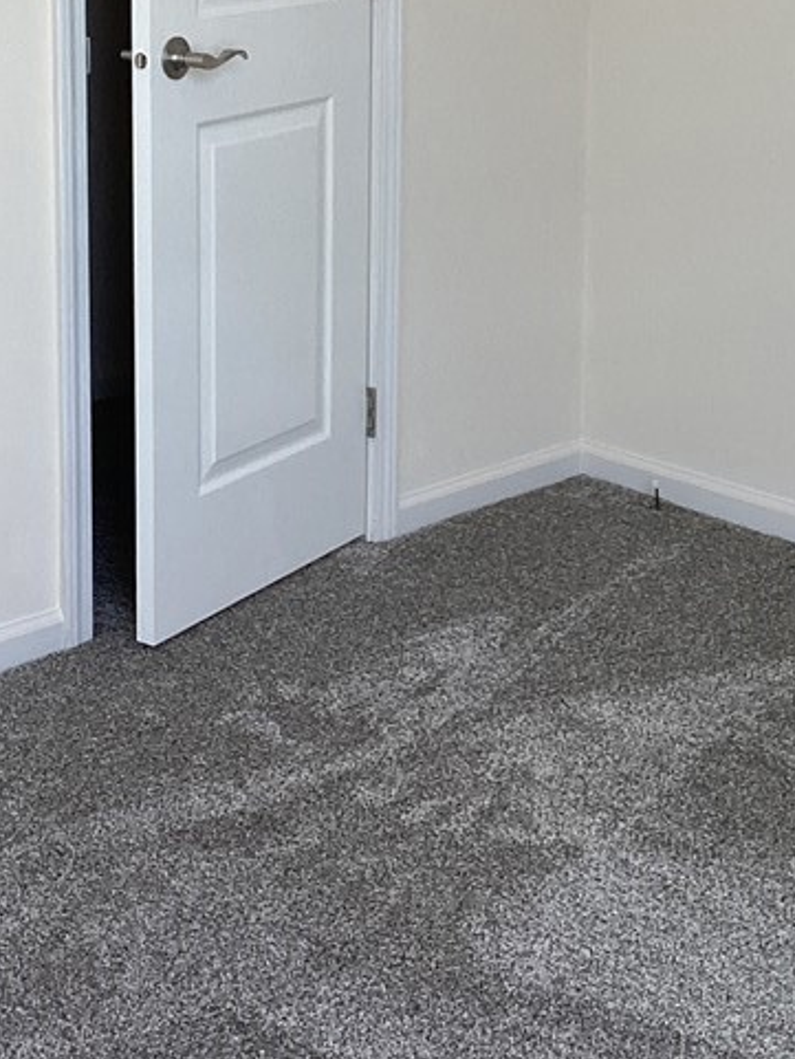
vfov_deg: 28.5
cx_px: 273
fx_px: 2020
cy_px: 150
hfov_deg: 22.2
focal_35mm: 66
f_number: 2.4
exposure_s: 1/120
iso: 50
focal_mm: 3.3
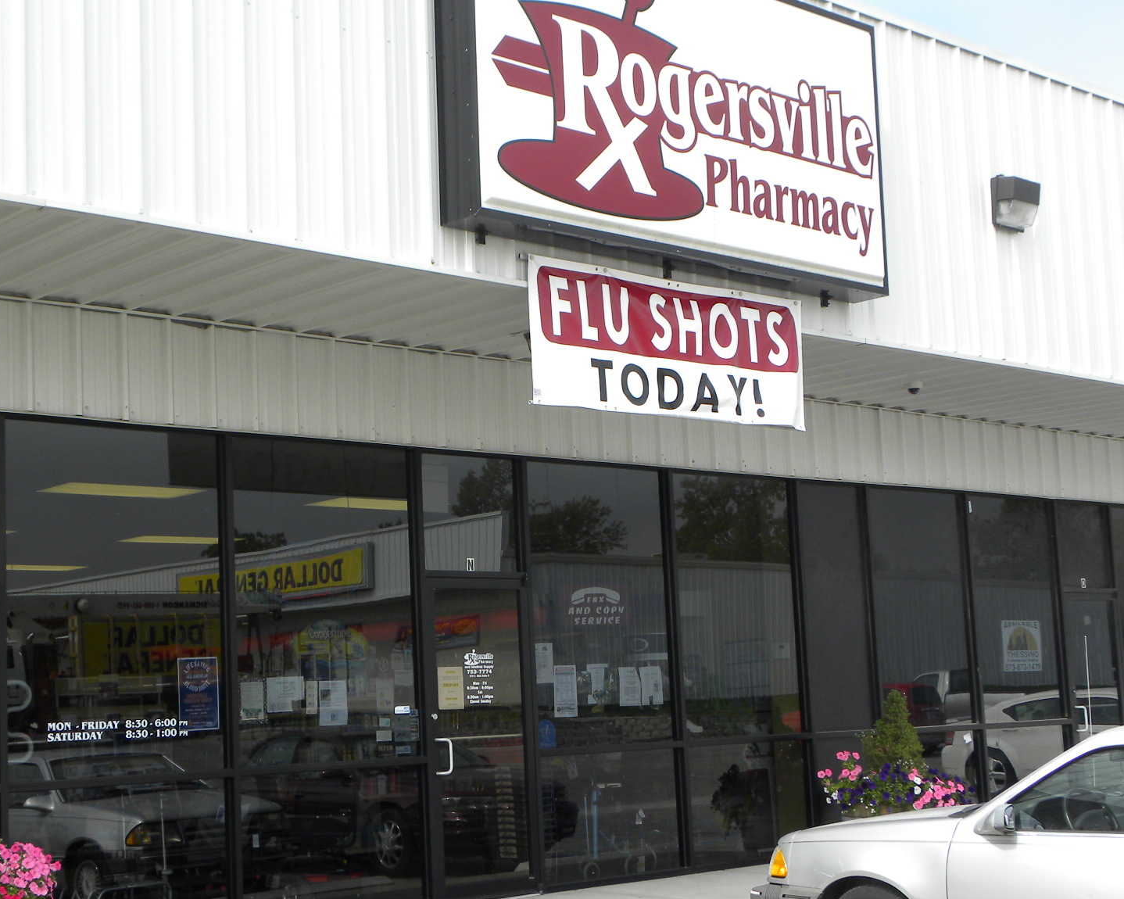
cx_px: 476
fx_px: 1896
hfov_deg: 33.0
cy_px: 463
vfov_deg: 26.7
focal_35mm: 57
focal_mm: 7.3
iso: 64
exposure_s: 1/222
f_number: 4.5
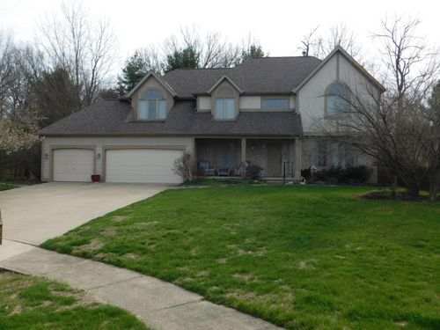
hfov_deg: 60.0
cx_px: 220
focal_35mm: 30
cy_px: 165
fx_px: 381
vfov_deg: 46.8
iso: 125
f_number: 3.2
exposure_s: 1/1250
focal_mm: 5.3
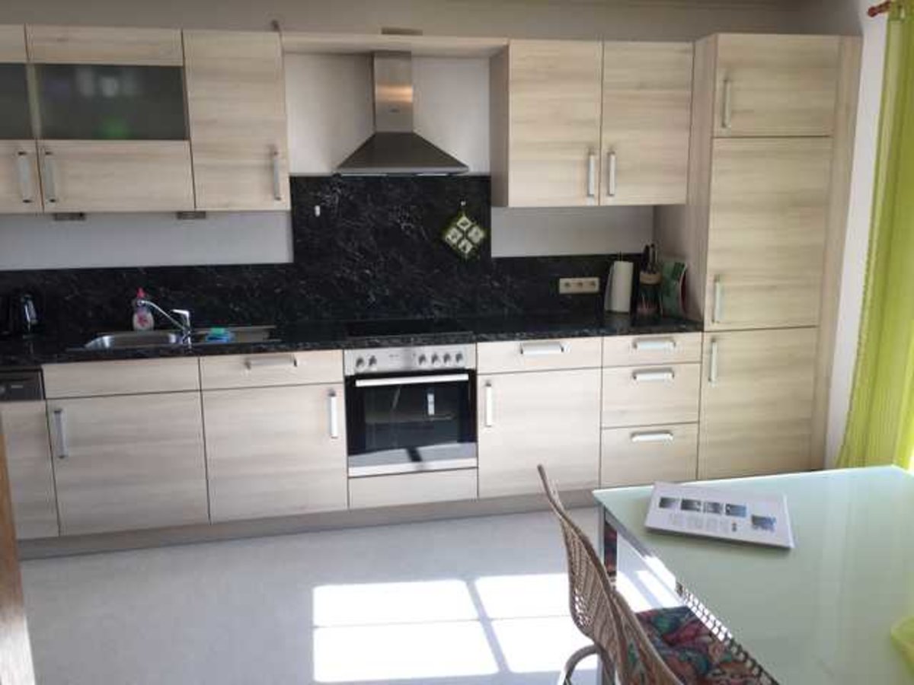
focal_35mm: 29
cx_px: 457
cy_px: 342
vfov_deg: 48.2
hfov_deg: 61.7
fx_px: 766
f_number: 2.2
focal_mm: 4.15
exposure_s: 1/100
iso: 50
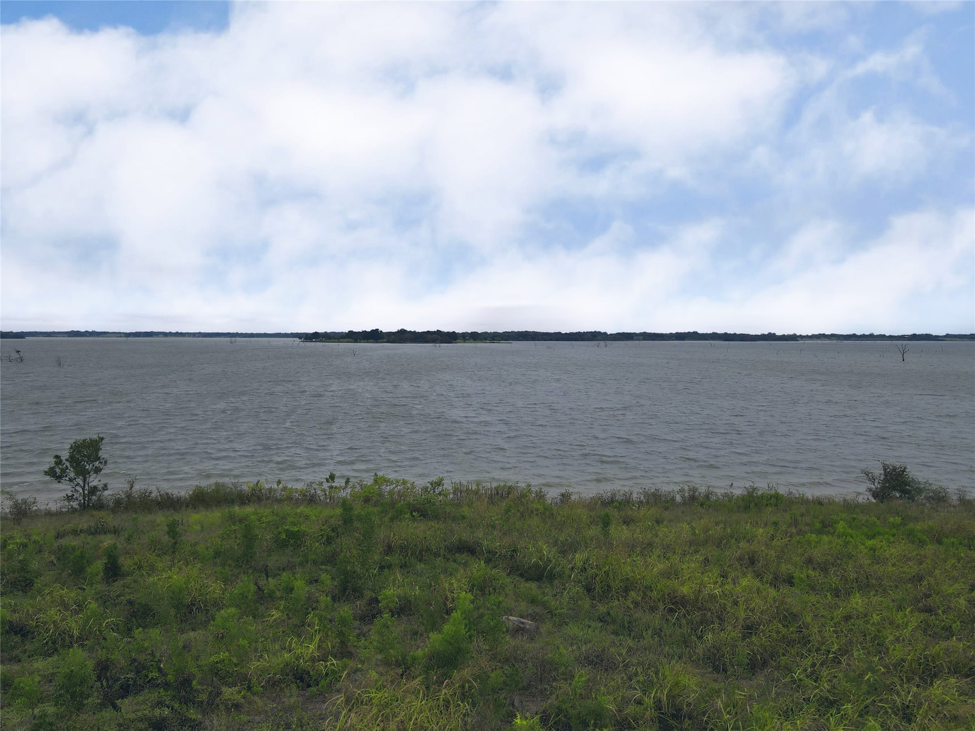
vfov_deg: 56.8
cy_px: 366
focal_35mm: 24
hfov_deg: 71.6
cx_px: 488
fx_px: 676
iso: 100
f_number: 2.8
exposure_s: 1/640
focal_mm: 4.5
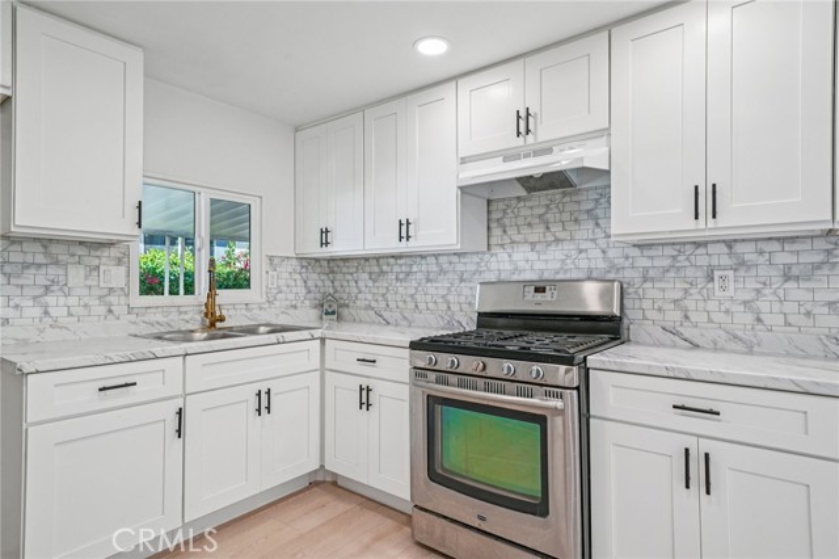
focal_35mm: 19
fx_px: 443
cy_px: 280
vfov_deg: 64.5
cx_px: 420
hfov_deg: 86.9
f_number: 8
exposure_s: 1/25
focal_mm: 19
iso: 400
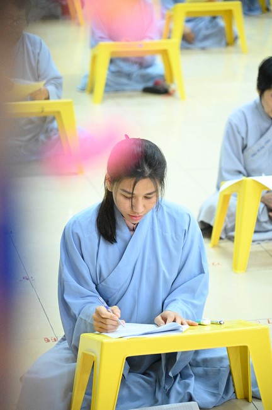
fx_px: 1363
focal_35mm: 120
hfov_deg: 11.4
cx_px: 136
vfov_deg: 17.1
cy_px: 205
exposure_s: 1/200
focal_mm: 120
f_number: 4
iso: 16000
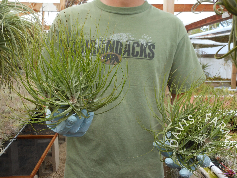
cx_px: 118
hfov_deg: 55.4
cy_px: 89
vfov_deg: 42.9
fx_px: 226
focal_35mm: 33
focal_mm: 5.9
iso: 80
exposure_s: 1/100
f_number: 4
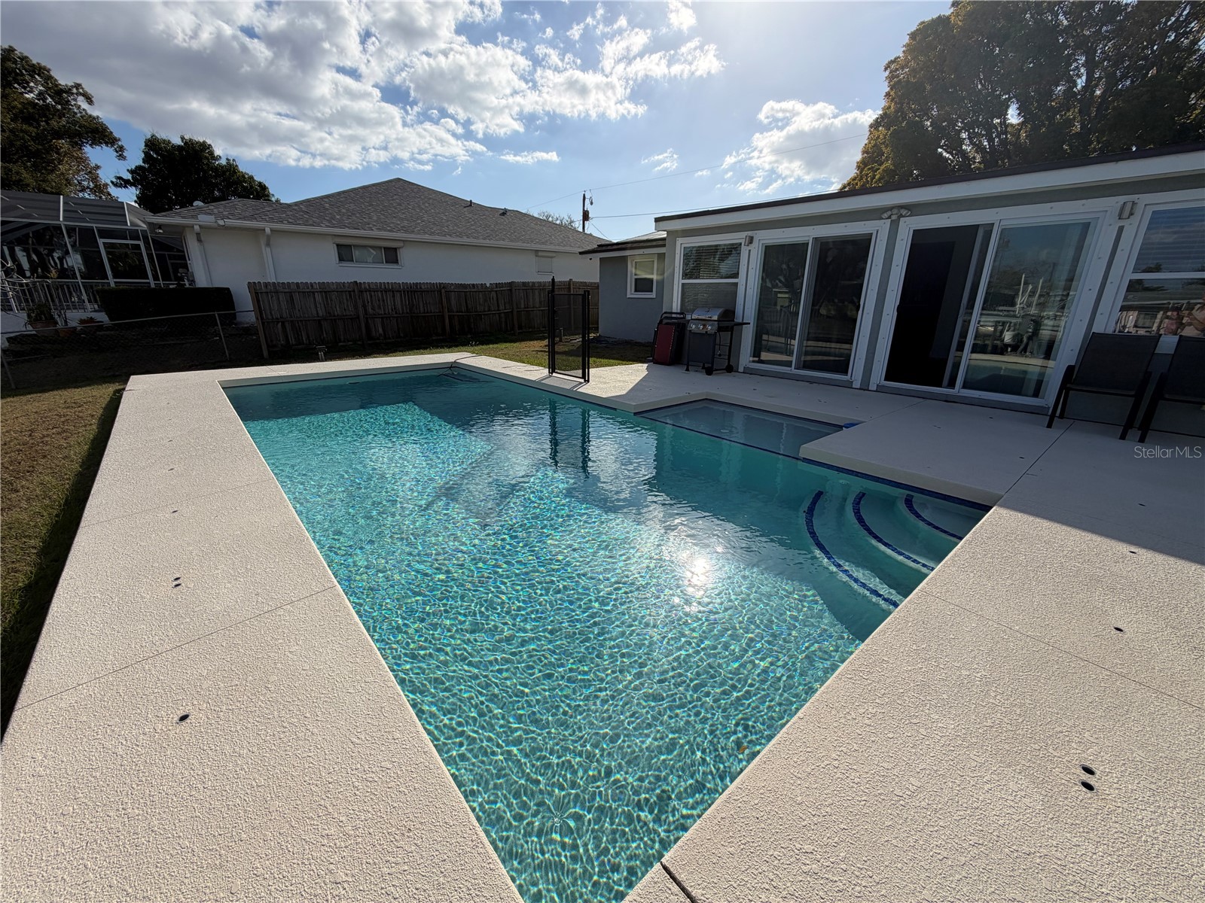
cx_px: 602
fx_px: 487
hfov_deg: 102.1
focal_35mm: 14
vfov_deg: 85.7
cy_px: 452
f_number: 2.2
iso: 20
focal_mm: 2.22
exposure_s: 1/1497
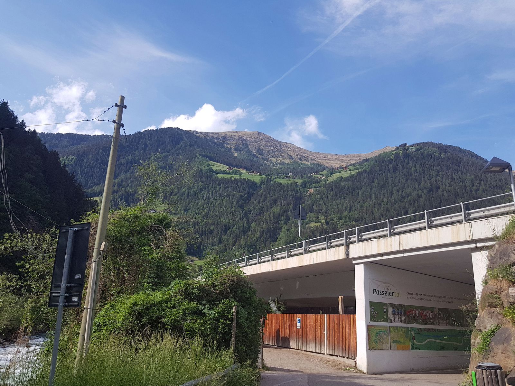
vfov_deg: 53.1
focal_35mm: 26
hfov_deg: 67.3
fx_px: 387
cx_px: 258
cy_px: 193
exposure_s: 1/1652
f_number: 1.7
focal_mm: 4.2
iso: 50
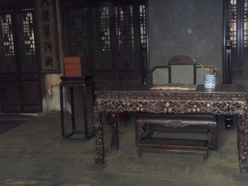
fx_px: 358
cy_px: 93
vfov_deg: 29.1
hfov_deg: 38.2
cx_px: 124
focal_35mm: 50
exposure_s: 1/60
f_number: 3.8
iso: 400
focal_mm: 8.8
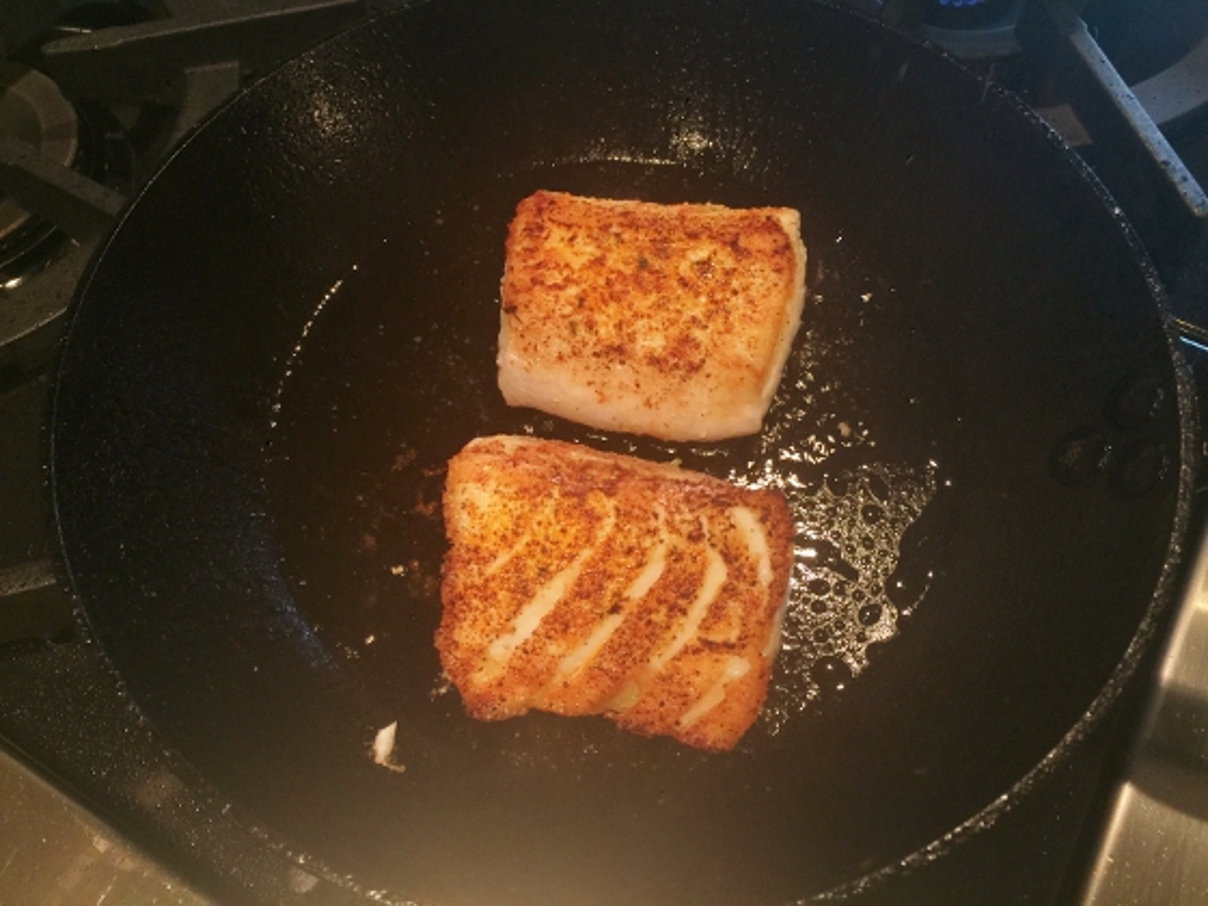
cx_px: 604
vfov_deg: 48.2
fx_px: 1012
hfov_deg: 61.7
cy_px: 453
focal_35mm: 29
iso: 50
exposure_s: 1/30
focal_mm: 4.15
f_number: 2.2
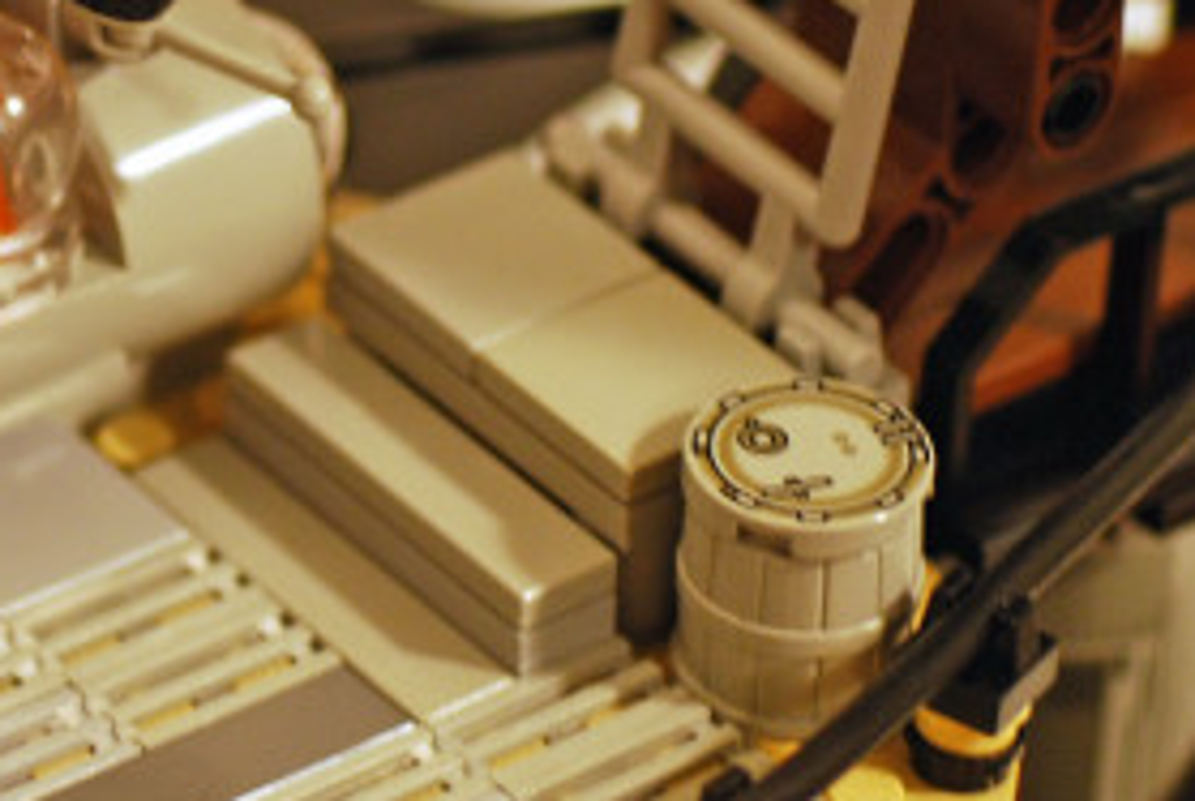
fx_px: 8578
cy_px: 77
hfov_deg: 7.9
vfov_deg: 5.3
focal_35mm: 258
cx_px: -86
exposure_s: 1/30
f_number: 3.3
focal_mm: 60
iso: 400
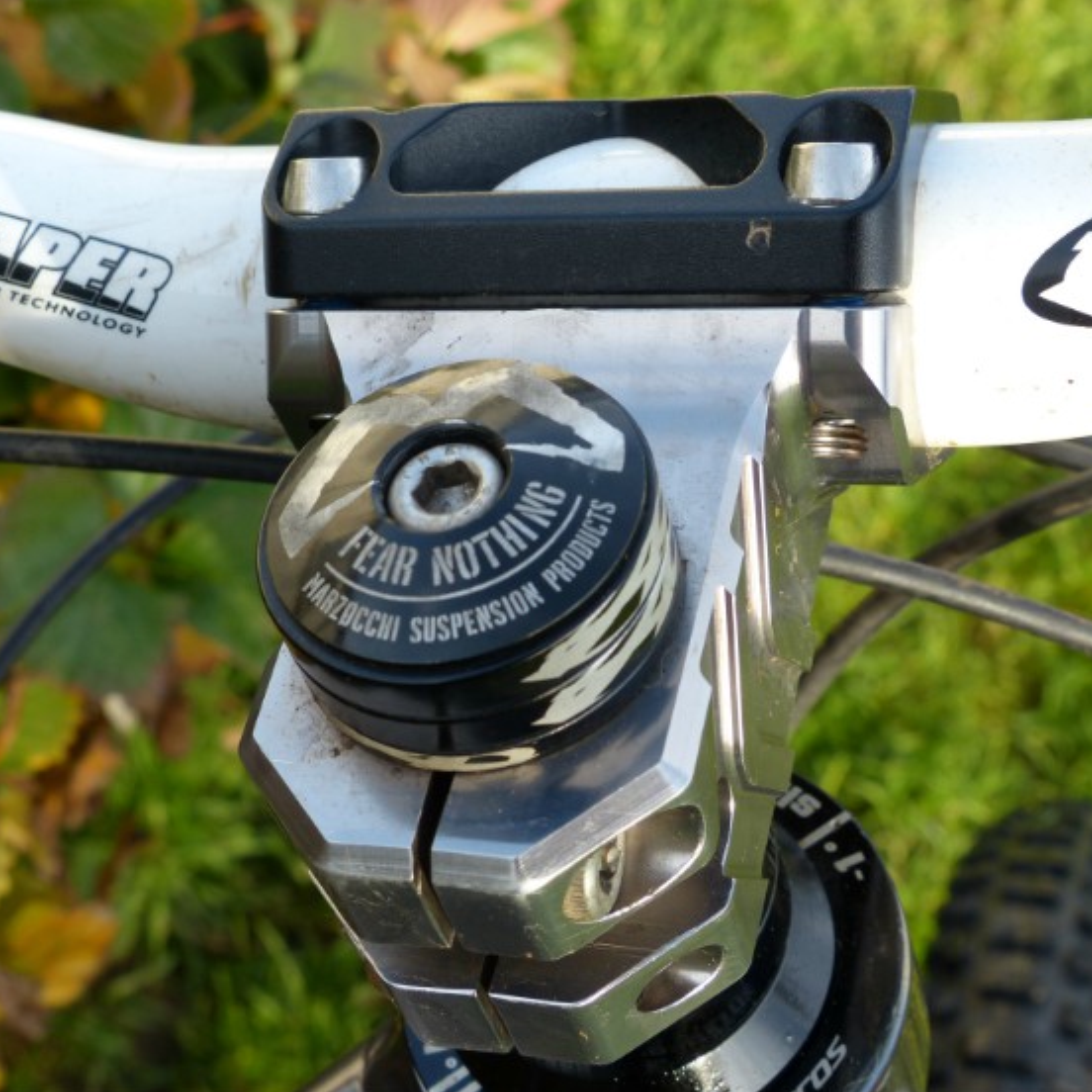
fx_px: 2213
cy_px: 545
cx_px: 428
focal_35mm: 62
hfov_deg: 27.7
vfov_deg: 27.7
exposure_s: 1/160
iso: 100
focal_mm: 9.4
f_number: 4
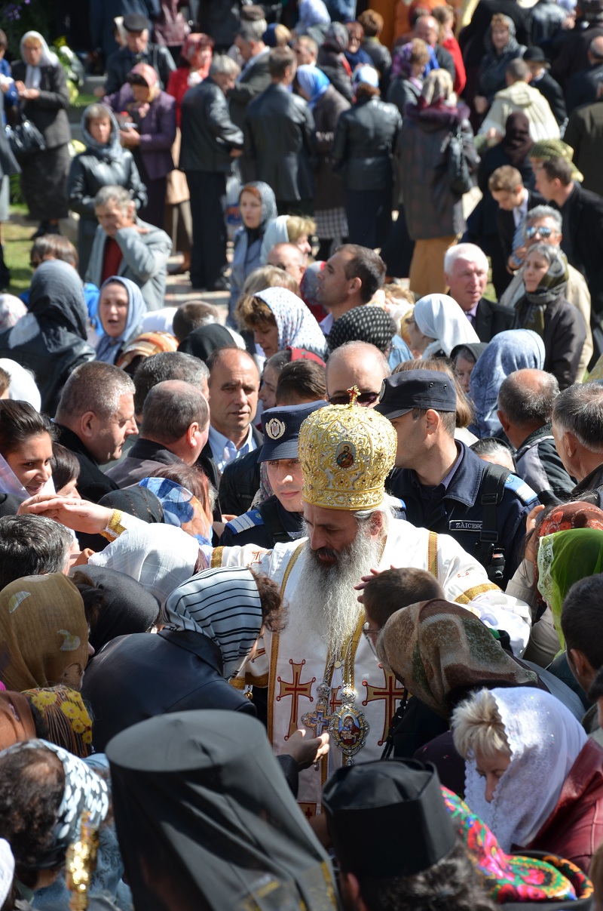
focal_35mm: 158
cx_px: 302
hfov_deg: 8.7
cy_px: 456
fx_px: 3973
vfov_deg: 13.1
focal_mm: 105
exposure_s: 1/160
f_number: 6.3
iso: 100
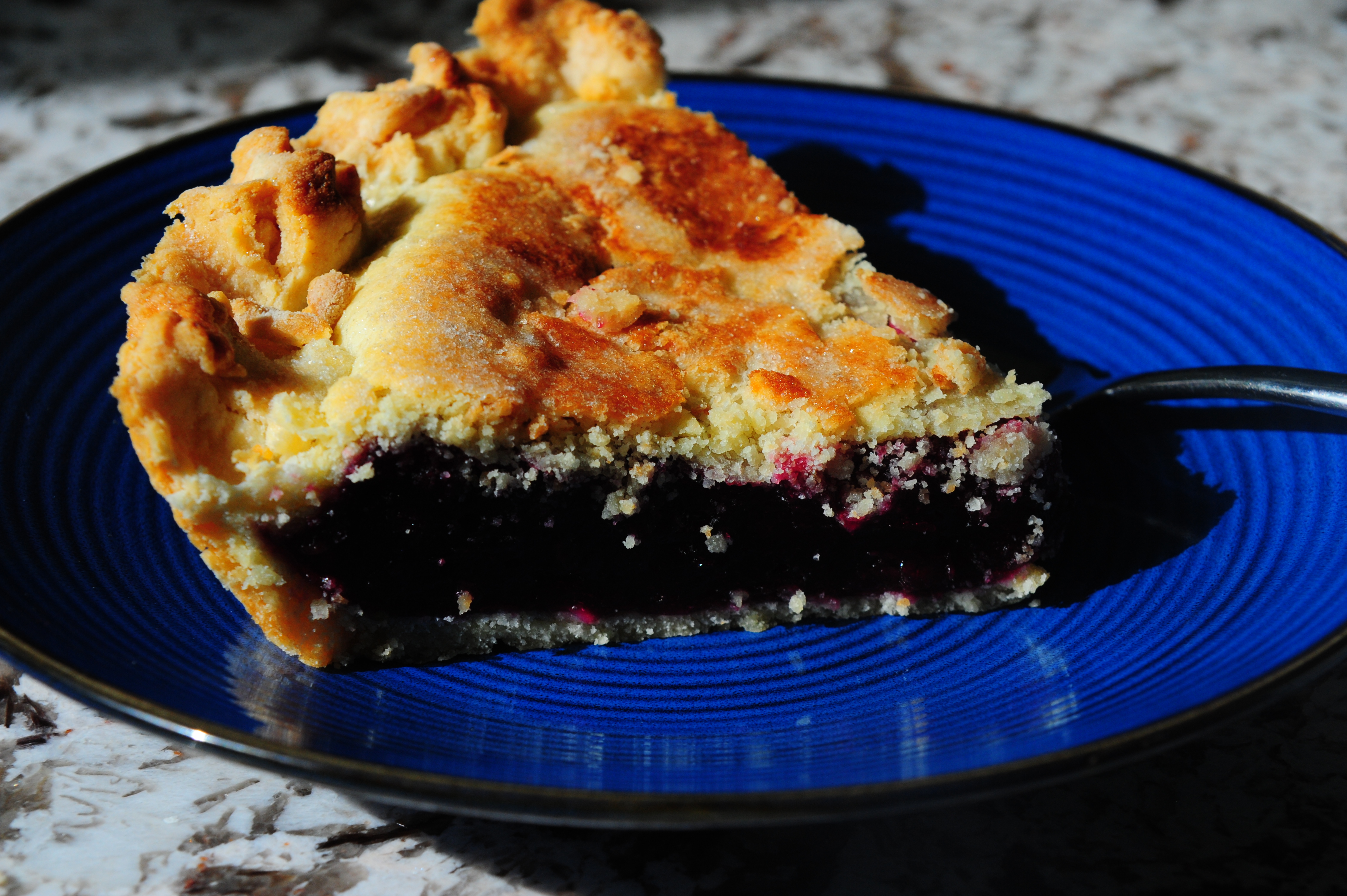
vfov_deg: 11.4
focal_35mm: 120
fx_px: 4487
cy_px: 448
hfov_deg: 17.1
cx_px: 674
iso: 1000
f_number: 14
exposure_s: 1/800
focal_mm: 120
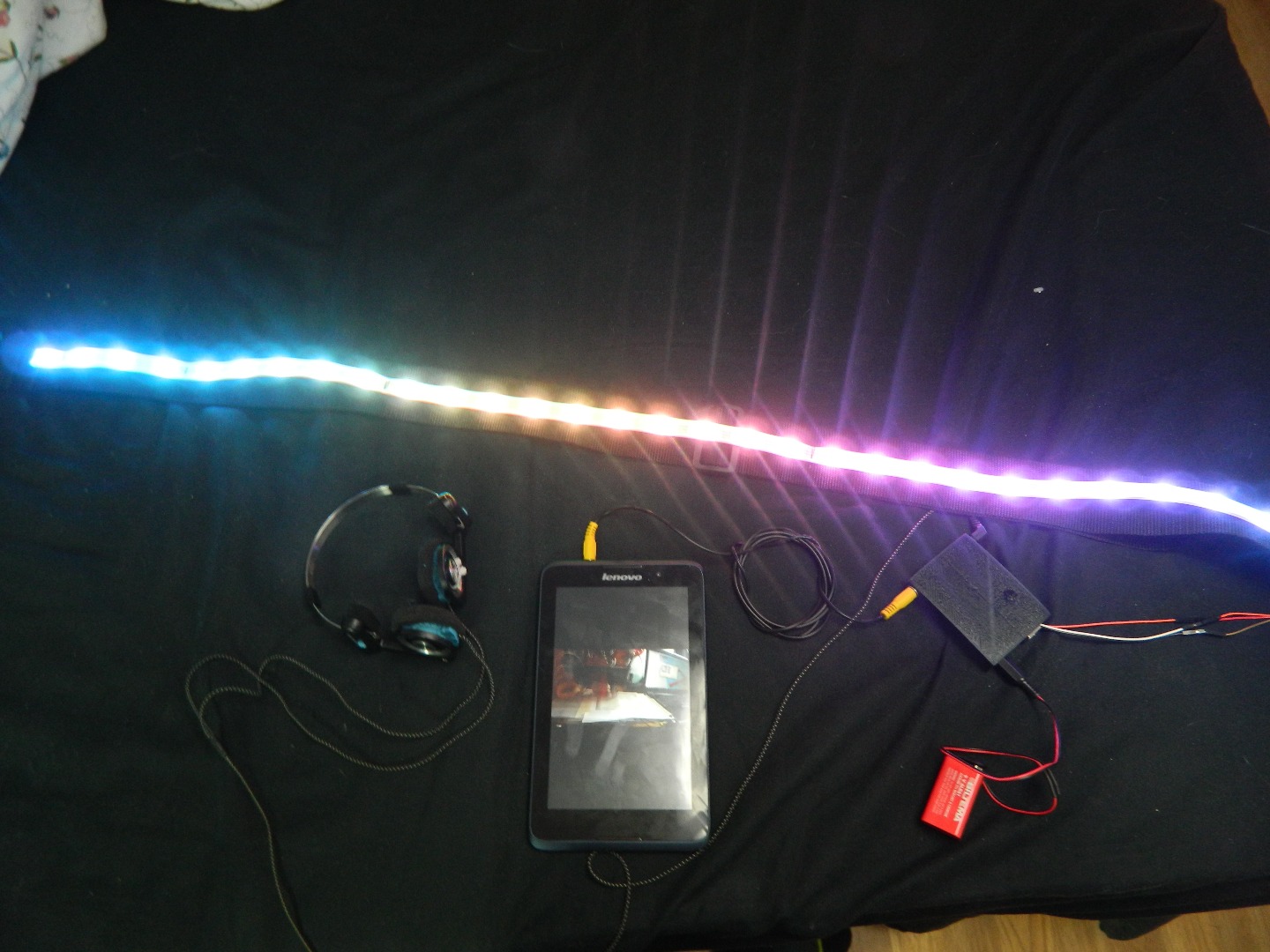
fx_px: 917
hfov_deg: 69.4
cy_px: 476
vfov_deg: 54.9
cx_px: 635
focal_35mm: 25
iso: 200
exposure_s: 1/4
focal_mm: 4.5
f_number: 3.1
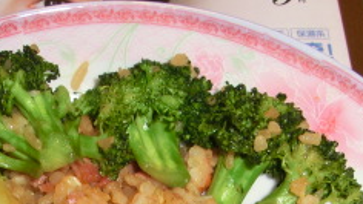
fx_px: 684
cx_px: 138
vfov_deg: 15.5
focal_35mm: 71
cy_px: 318
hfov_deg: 29.6
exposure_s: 1/60
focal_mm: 4.24
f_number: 3
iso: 125
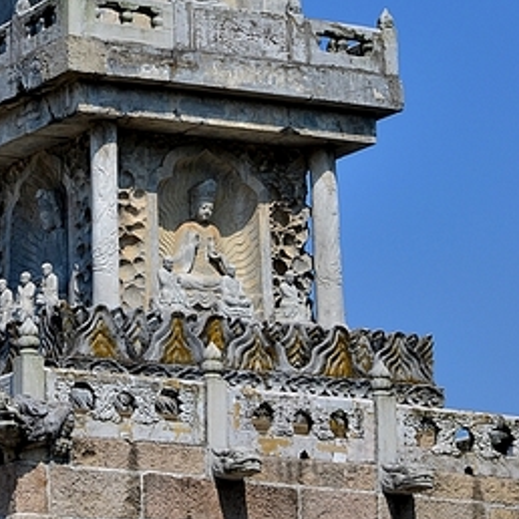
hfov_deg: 10.0
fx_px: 2939
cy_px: 78
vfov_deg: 10.1
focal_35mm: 173
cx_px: 18
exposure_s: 1/1000
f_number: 5
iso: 100
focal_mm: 45
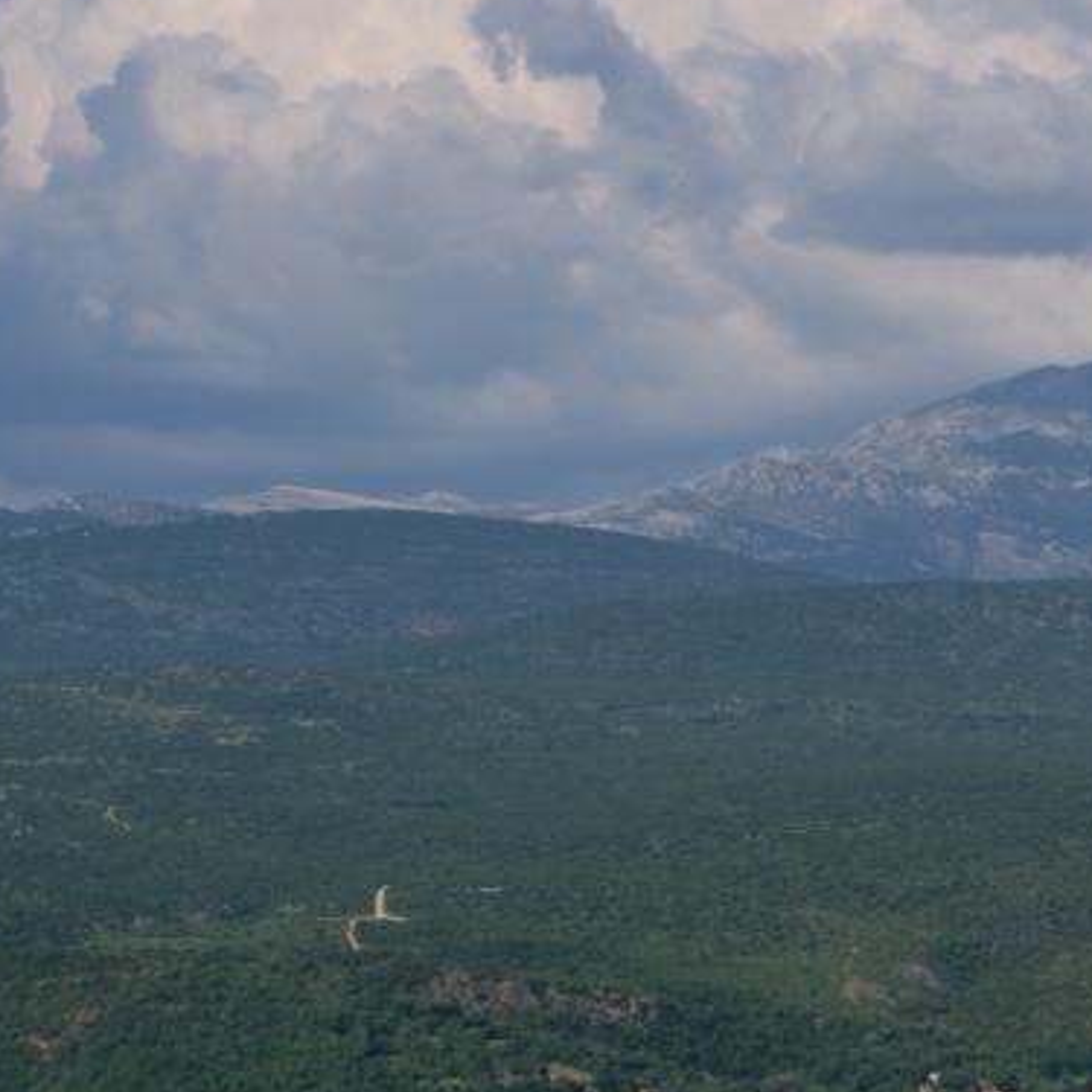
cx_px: 1179
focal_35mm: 174
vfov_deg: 10.0
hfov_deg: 9.9
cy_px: 159
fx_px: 6210
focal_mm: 50
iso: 100
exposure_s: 1/500
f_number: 9
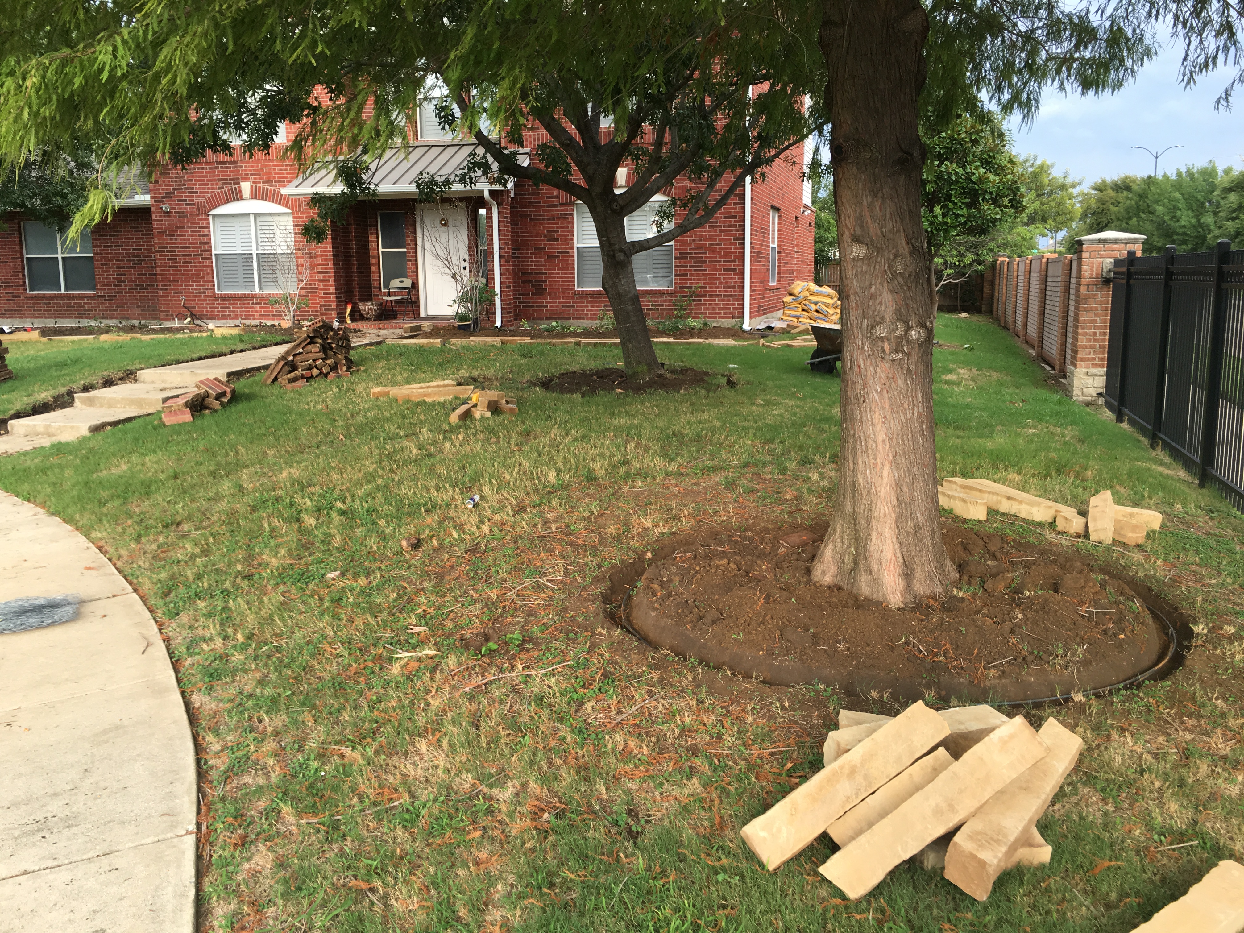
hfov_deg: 61.7
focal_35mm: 29
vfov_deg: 48.2
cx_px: 622
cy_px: 466
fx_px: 1042
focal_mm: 4.15
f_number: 2.2
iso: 32
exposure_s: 1/120
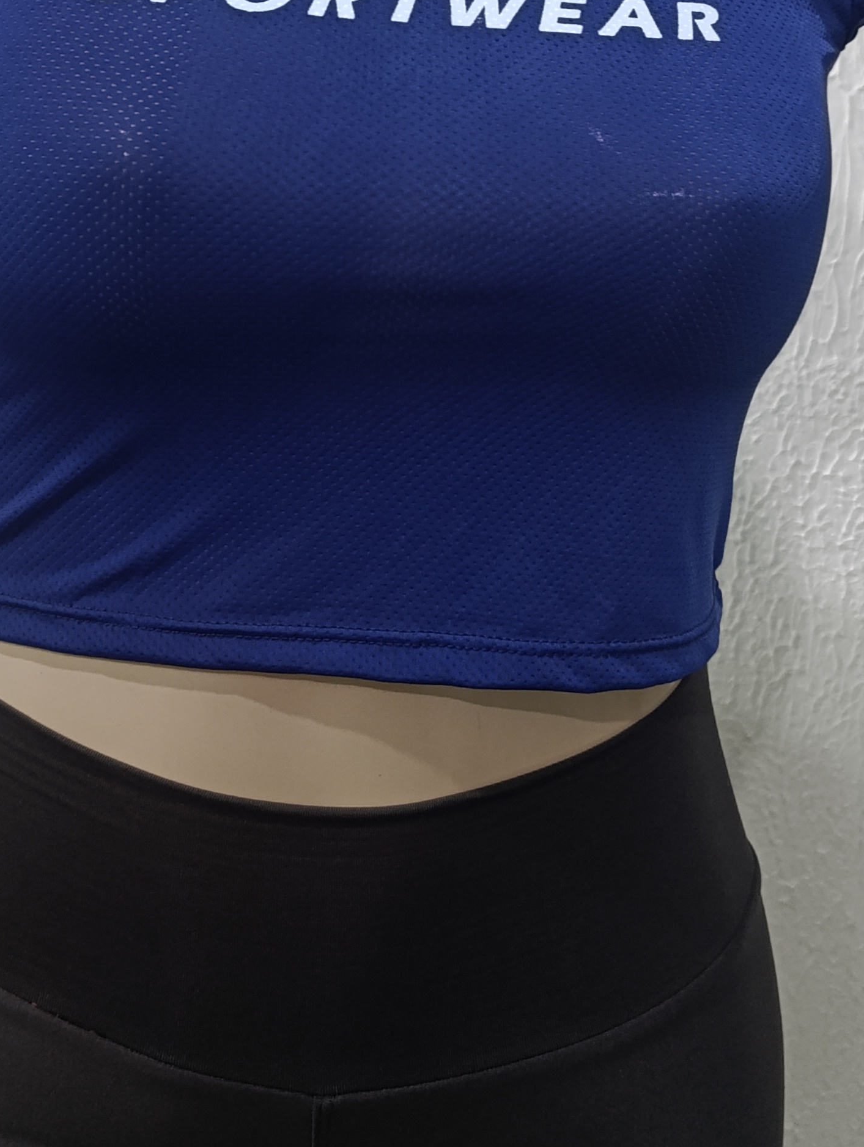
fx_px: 1660
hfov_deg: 29.1
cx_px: 360
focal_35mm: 50
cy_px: 273
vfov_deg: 37.1
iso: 1000
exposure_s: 1/40
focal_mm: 6.14
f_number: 1.6
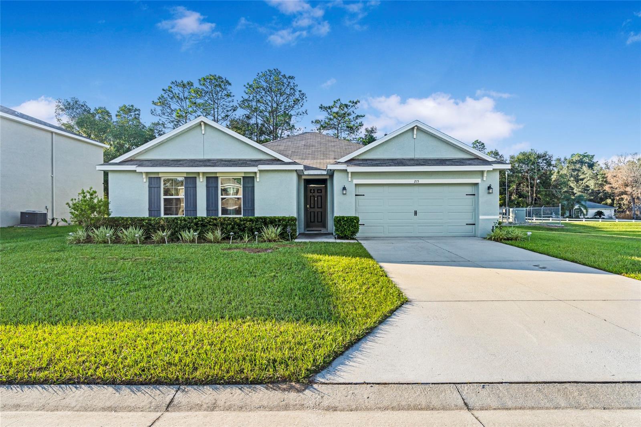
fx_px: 356
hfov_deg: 84.0
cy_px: 214
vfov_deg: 61.9
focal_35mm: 20
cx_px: 320
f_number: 8
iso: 400
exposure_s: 1/160
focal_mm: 20
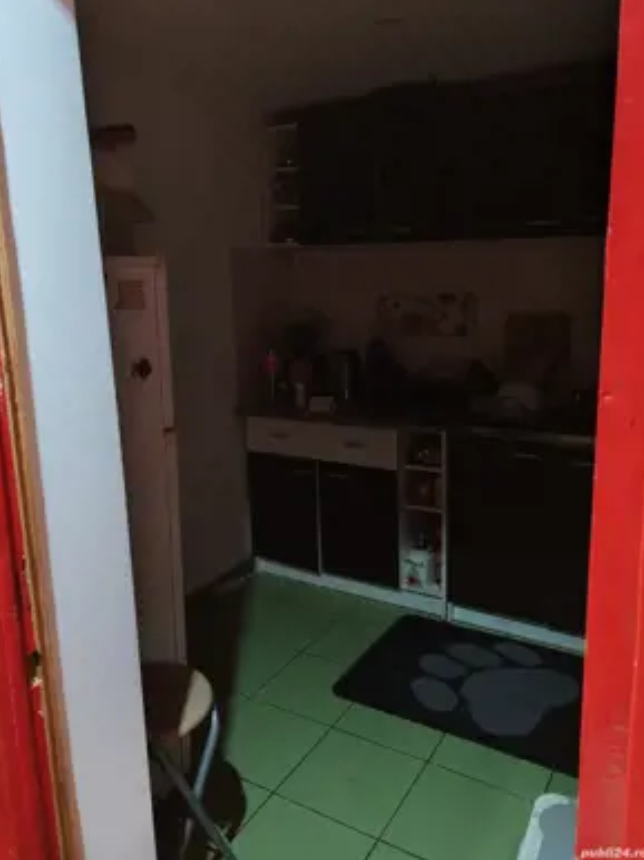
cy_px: 417
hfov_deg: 49.7
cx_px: 316
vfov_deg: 63.5
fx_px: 695
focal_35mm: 28
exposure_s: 1/50
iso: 2000
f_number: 1.9
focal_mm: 6.12
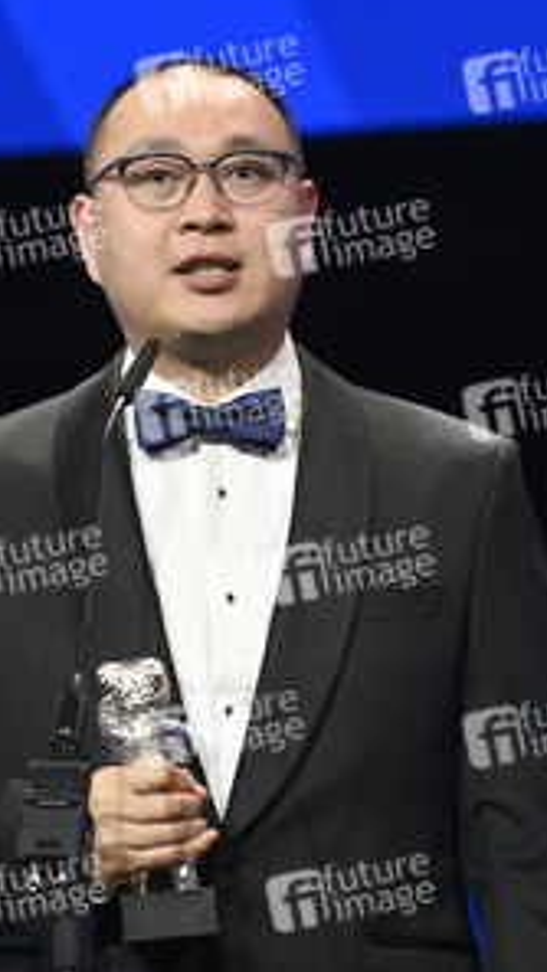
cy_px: 484
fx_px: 9827
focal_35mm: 381
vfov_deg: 5.7
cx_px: 264
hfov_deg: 3.2
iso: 10000
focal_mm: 240
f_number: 5.6
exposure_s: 1/200
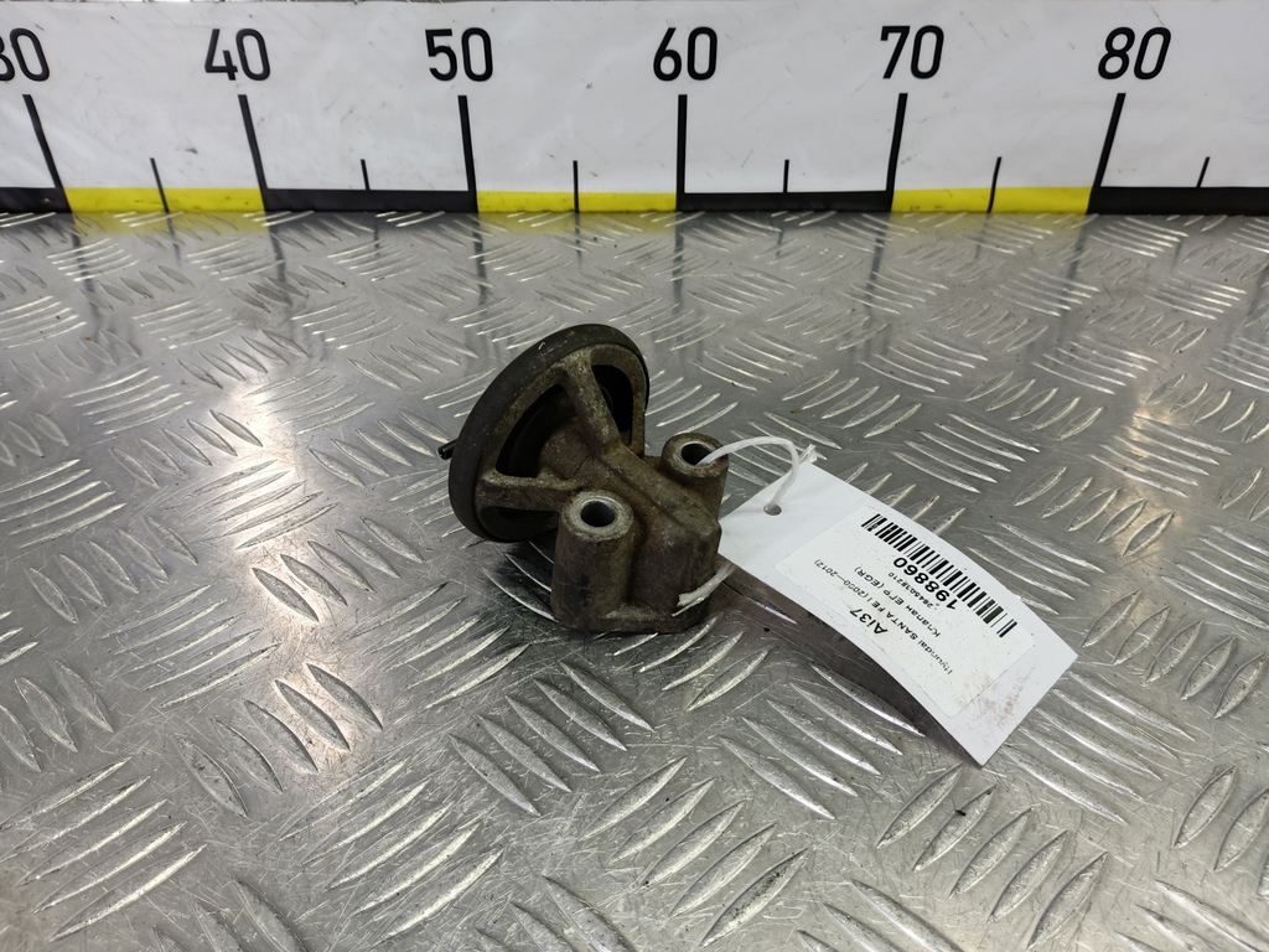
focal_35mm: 23
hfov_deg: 73.9
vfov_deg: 58.9
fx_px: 843
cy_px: 476
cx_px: 634
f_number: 1.6
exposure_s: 1/33.3
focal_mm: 4.11
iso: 112
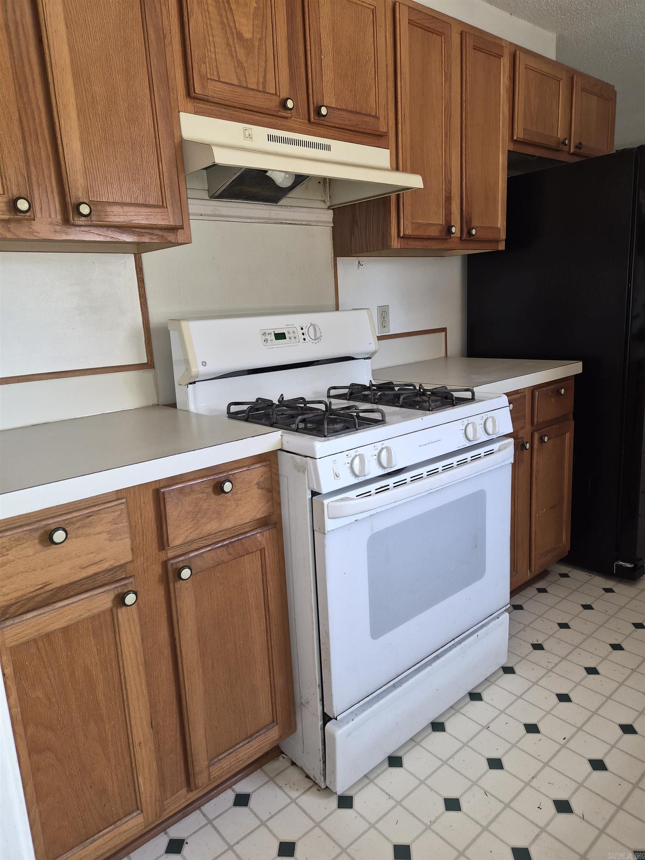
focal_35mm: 23
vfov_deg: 73.9
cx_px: 322
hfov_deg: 58.9
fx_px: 571
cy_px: 430
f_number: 1.8
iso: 100
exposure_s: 1/30
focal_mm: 5.4
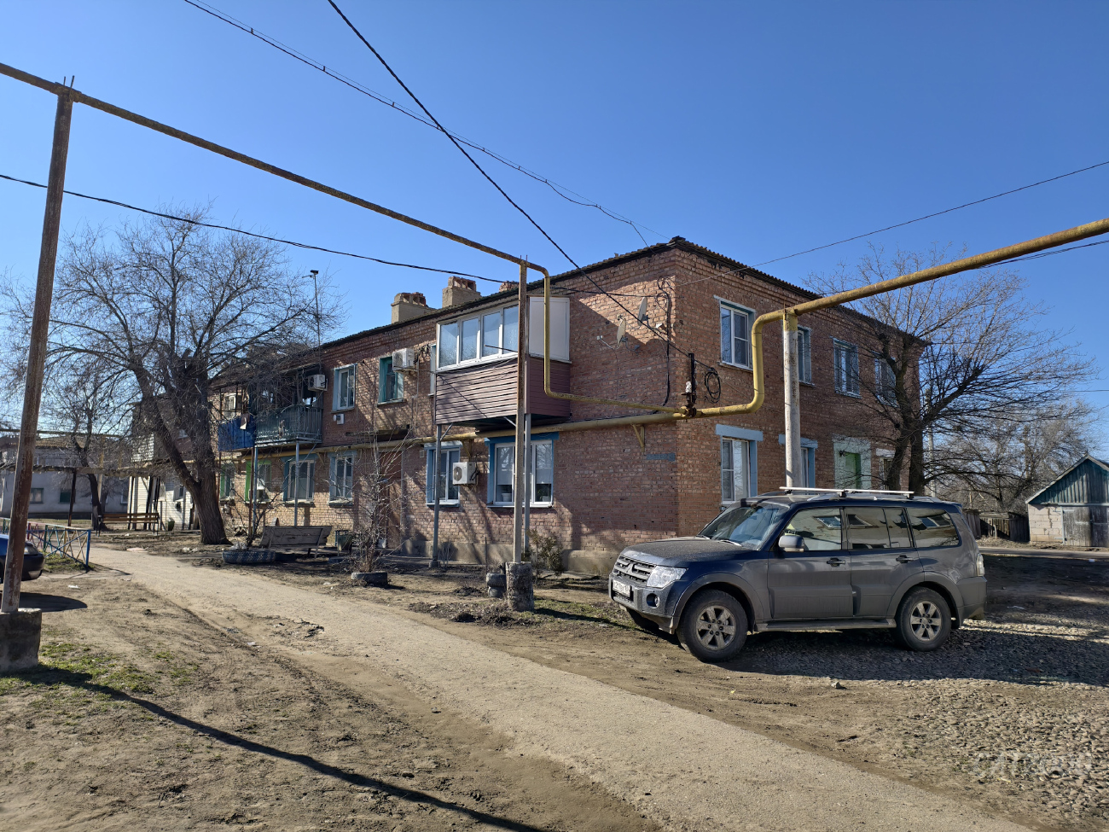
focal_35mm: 23
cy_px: 416
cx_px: 554
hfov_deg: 73.9
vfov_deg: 58.9
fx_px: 737
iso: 72
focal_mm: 6.54
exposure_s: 1/2950
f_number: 1.57
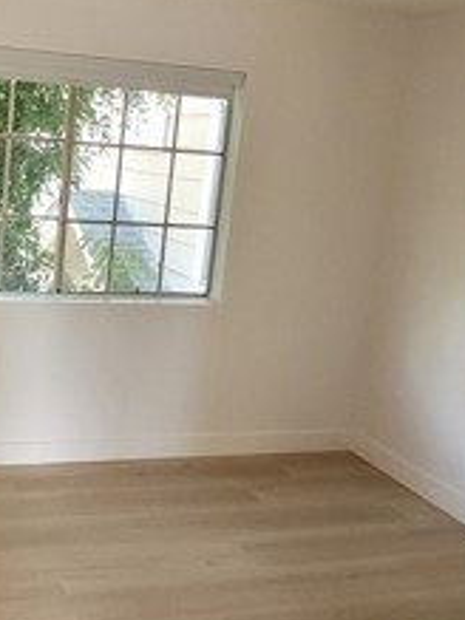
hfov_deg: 34.5
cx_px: 6
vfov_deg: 48.8
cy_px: 255
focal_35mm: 38
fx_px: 681
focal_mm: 1.74
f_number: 2.2
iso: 320
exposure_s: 1/60
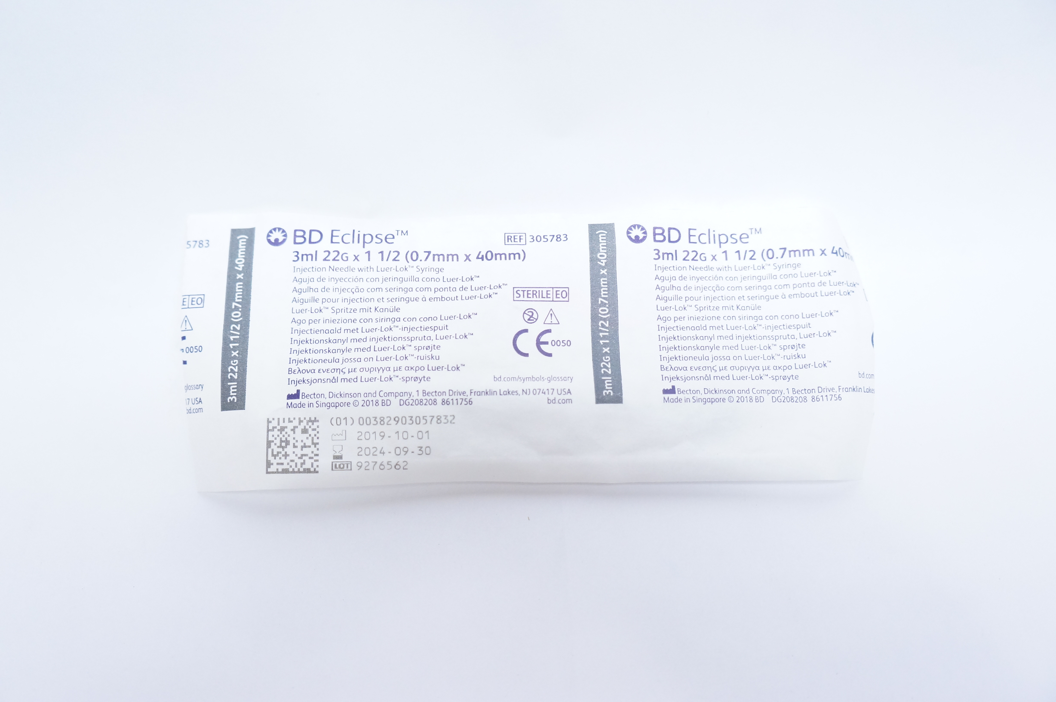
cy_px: 351
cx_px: 528
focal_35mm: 33
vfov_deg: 39.9
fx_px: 967
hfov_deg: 57.3
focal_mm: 22
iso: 1600
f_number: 4.5
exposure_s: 1/125
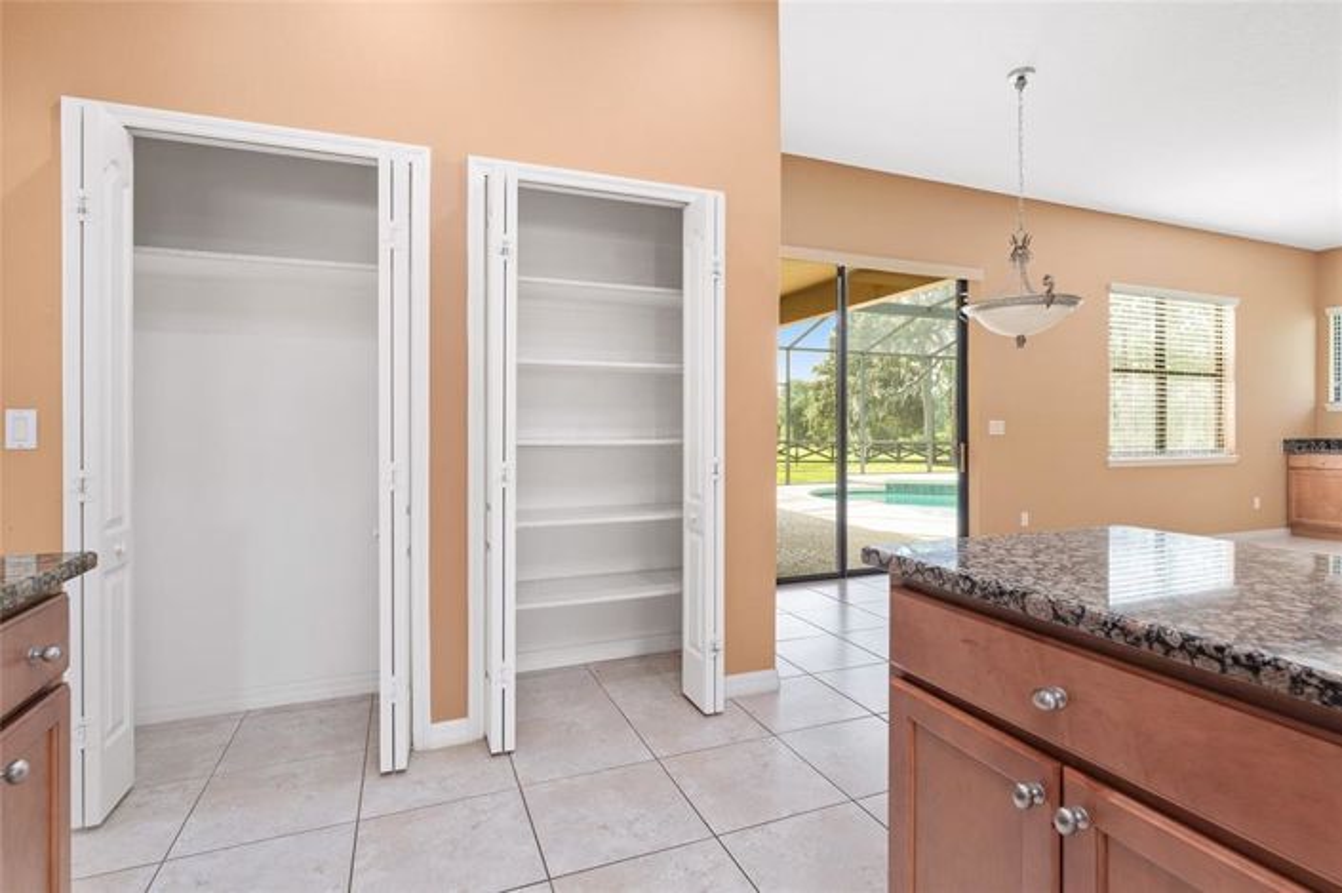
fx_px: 652
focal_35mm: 18
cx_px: 671
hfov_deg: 91.7
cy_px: 446
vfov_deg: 68.8
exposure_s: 1/3
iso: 200
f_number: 8
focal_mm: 17.5
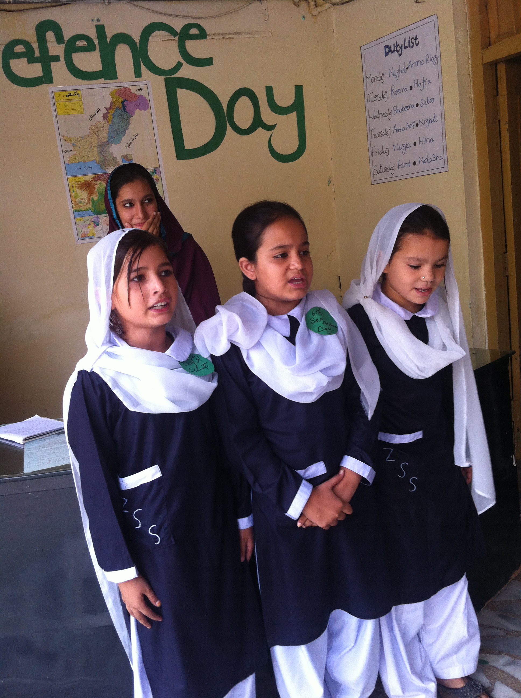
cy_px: 349
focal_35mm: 35
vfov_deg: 52.7
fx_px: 704
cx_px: 260
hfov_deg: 40.6
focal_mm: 3.85
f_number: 2.8
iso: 80
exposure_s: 1/60
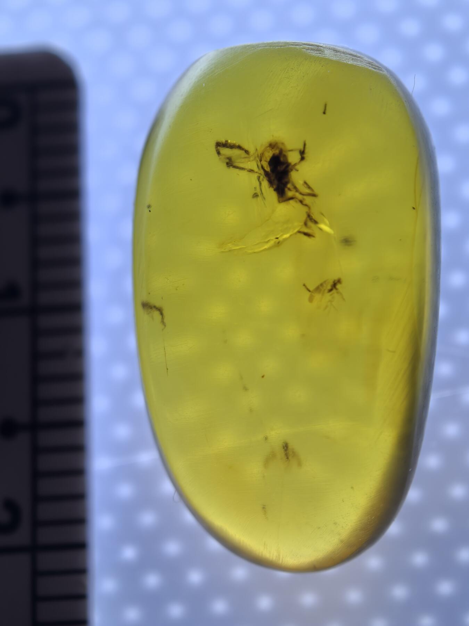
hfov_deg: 15.6
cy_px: 313
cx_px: 234
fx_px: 1716
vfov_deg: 20.7
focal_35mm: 95
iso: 160
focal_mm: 14.6
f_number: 3
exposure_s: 1/100
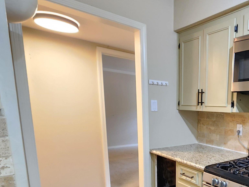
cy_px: 148
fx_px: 187
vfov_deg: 50.1
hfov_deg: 58.4
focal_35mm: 26
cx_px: 220
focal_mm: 2.2
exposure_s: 1/30
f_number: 2.2
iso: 500
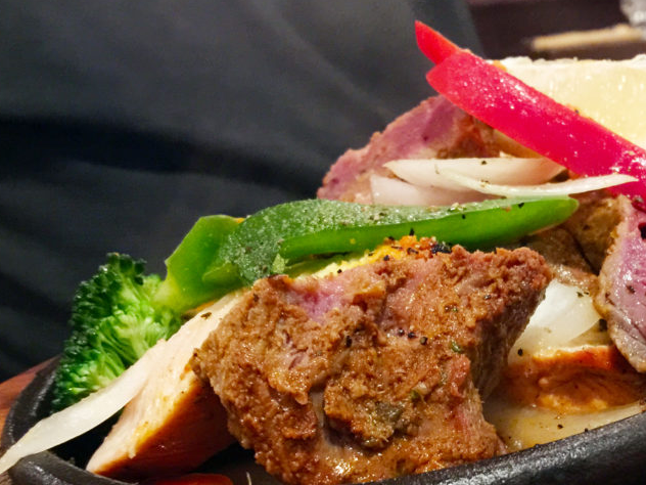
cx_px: 516
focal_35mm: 47
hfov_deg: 38.9
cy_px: 329
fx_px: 877
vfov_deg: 30.6
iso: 160
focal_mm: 4.15
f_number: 2.2
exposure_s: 1/4
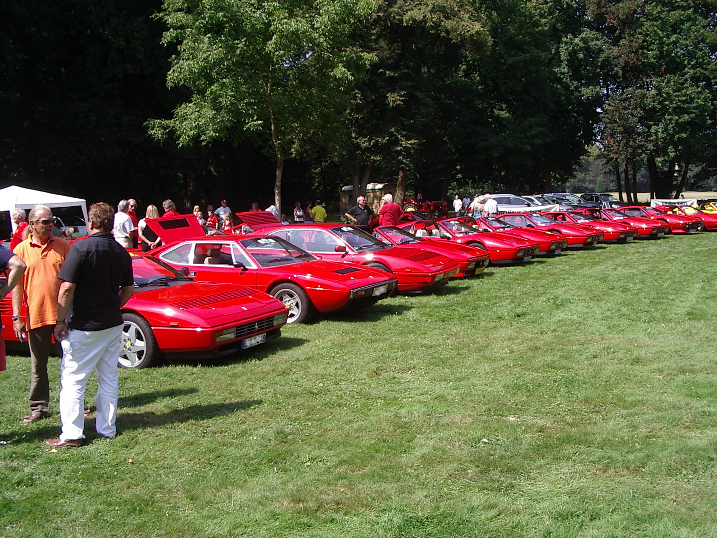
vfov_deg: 35.1
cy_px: 272
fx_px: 849
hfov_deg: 45.8
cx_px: 357
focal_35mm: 41
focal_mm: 5.8
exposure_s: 1/200
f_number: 4.8
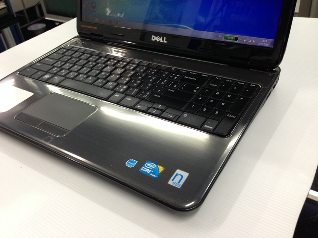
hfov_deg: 55.4
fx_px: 303
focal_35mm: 33
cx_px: 159
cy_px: 119
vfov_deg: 42.9
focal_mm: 4.12
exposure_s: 1/20
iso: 80
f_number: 2.4
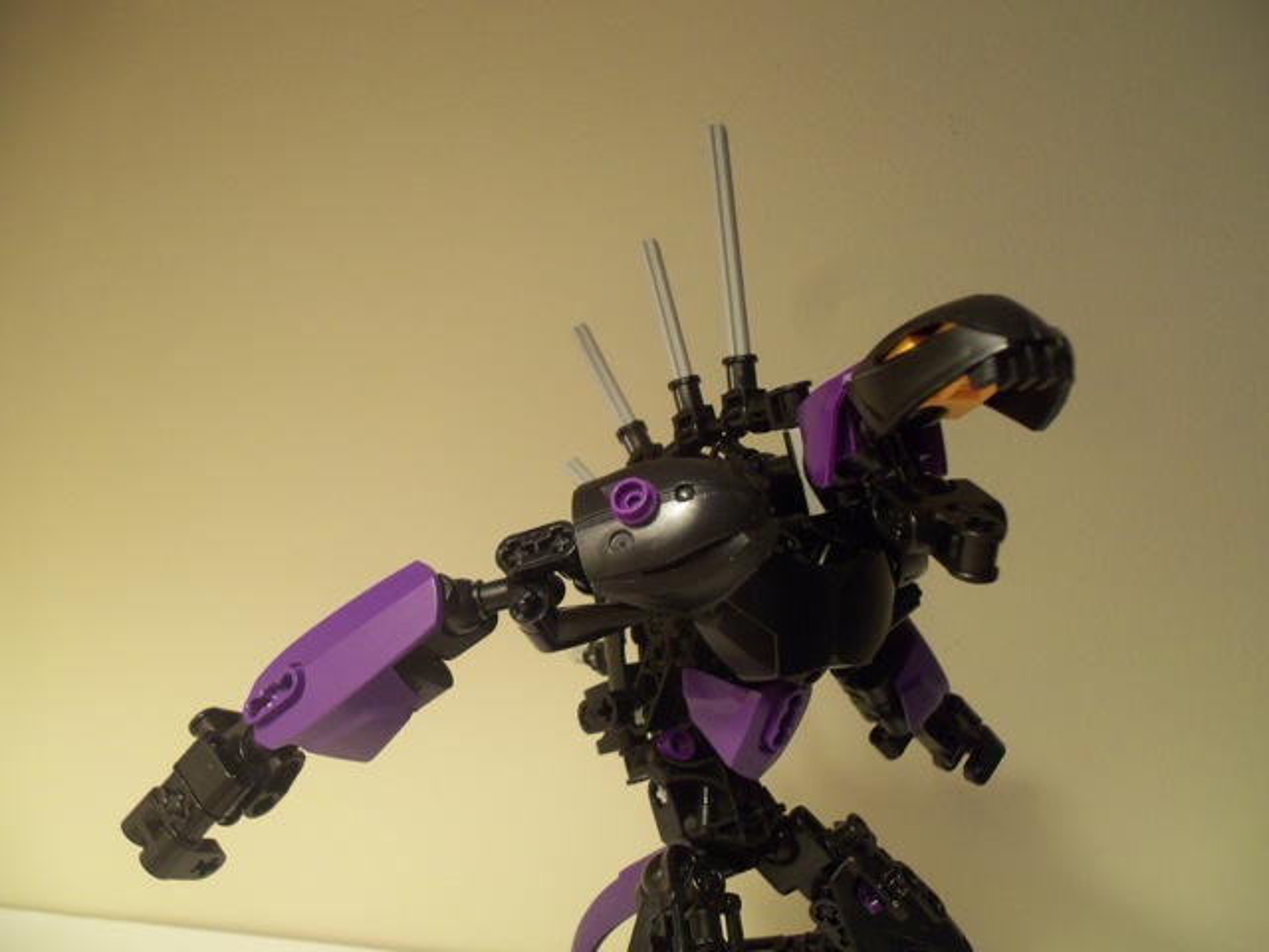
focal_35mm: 29
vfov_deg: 48.2
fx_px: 1063
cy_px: 476
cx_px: 634
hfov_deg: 61.7
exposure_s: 1/30
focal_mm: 5.2
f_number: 3.4
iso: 125
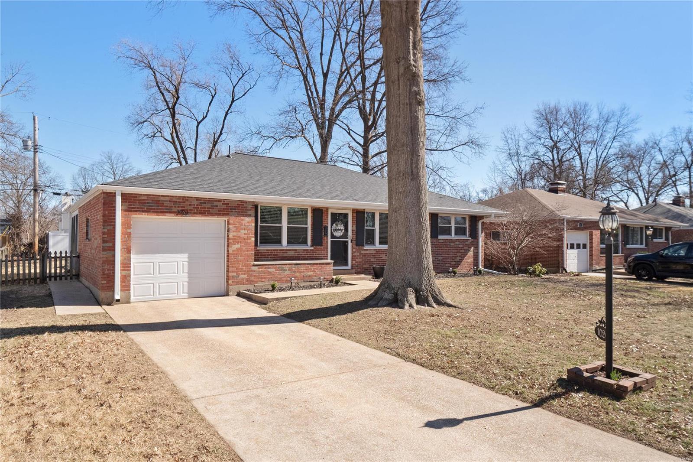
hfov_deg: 78.6
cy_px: 231
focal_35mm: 22
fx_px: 423
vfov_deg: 57.2
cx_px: 346
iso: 400
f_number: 8
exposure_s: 1/250
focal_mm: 11
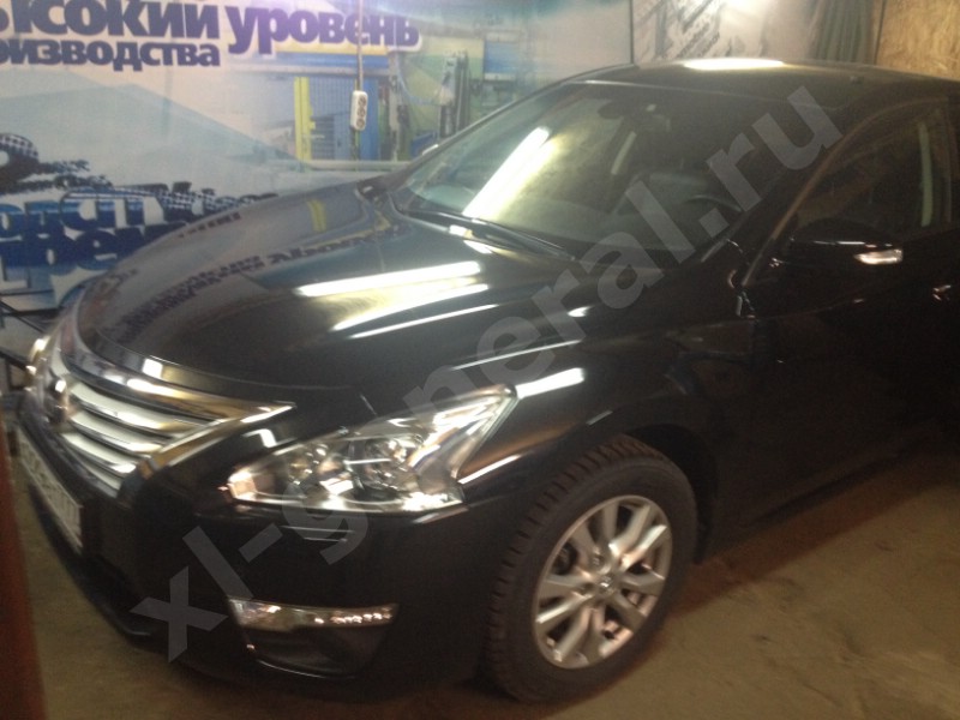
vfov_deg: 40.7
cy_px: 360
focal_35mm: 35
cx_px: 480
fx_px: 971
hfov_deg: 52.6
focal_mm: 4.28
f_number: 2.4
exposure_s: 1/20
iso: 250
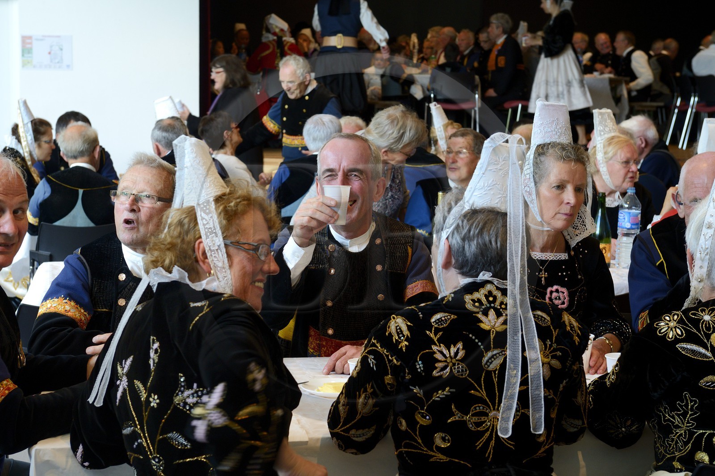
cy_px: 238
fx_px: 1389
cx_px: 358
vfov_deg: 19.4
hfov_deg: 28.9
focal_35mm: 70
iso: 1600
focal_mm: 70
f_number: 8
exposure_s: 1/60
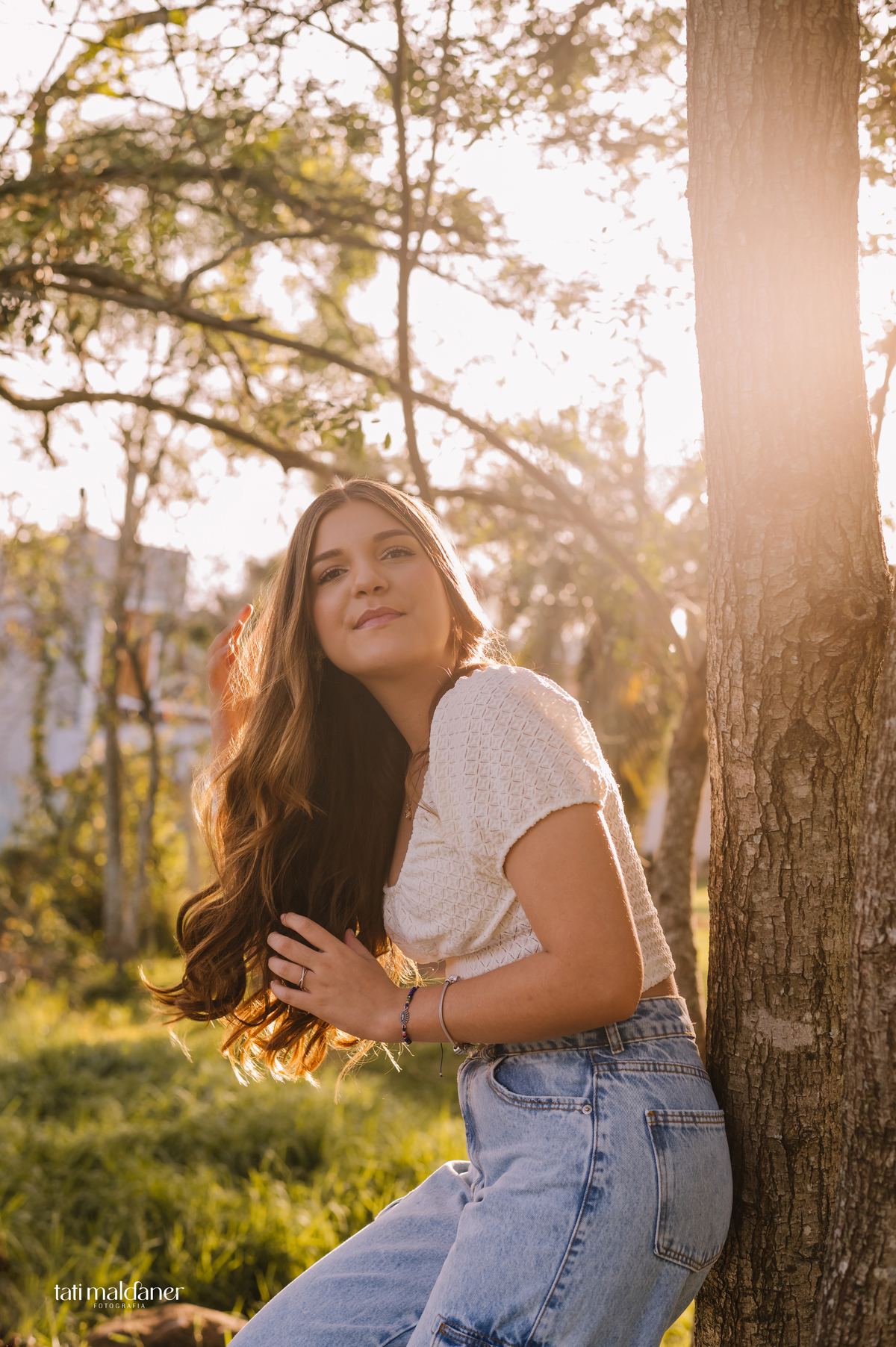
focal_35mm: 50
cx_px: 448
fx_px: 1869
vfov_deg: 39.6
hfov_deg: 27.0
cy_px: 674
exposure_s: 1/400
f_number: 3.5
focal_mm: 50
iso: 500
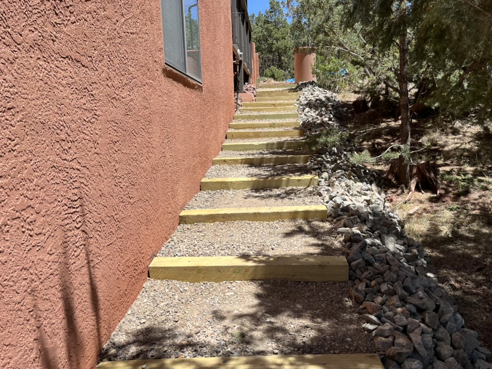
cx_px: 266
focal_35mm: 29
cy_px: 197
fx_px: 412
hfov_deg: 61.6
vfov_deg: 48.2
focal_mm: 5.1
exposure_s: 1/2410
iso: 50
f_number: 1.6
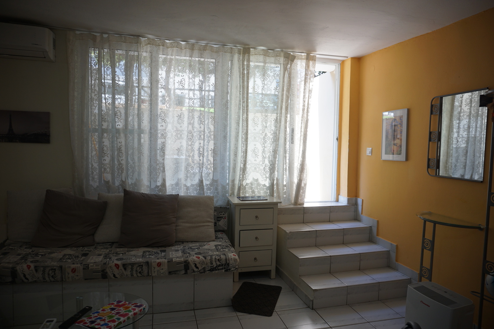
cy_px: 164
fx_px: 329
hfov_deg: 73.7
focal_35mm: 24
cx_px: 247
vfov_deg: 53.1
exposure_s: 1/60
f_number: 4
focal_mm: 16
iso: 160
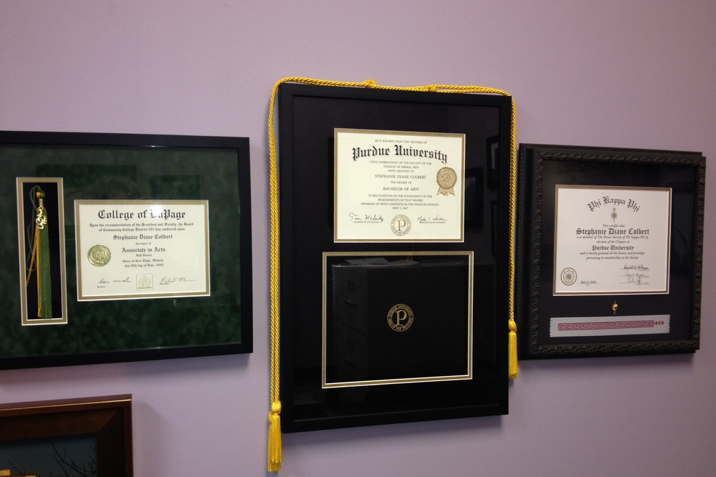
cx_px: 361
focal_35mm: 37
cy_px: 257
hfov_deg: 51.9
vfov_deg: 35.9
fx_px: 736
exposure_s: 1/20
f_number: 2.4
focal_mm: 4.28
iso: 64
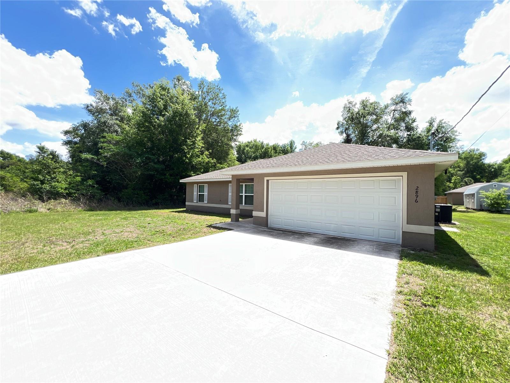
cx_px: 255
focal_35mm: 13
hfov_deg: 106.2
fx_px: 192
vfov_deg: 89.9
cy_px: 192
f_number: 1.8
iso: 32
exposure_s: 1/413
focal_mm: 1.57
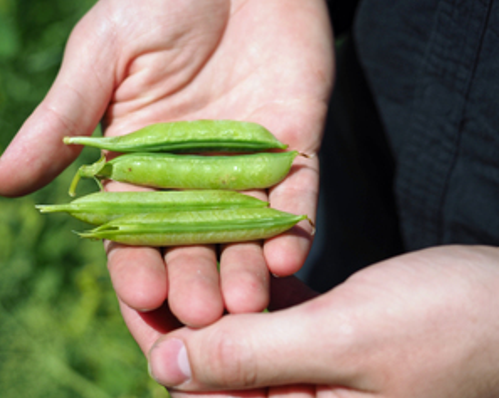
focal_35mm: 85
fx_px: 1254
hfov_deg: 22.5
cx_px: 192
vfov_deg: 18.0
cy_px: 196
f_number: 2.8
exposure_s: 1/8000
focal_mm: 34
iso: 200
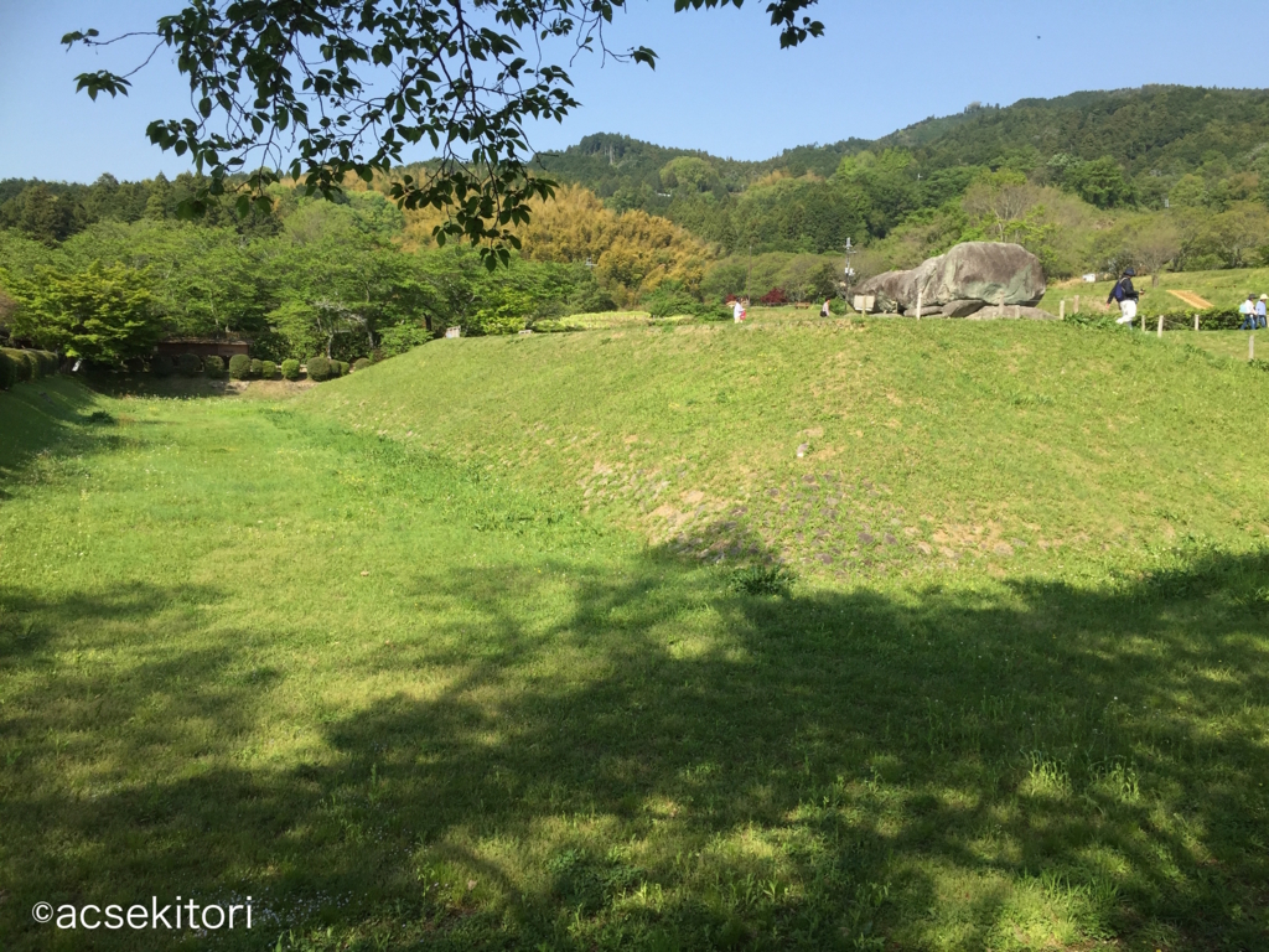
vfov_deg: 48.2
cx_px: 634
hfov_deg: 61.7
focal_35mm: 29
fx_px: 1063
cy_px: 476
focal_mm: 4.15
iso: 32
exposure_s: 1/1364
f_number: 2.2
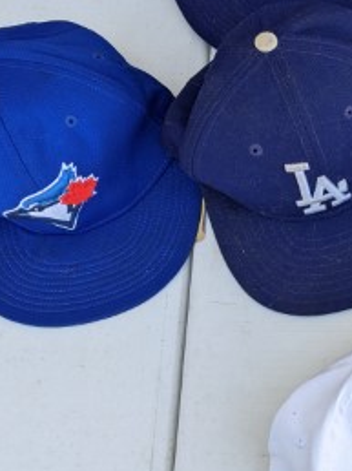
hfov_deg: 20.8
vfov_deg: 28.7
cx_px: 394
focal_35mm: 67
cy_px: 146
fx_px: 910
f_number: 1.8
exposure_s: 1/340
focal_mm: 4.44
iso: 48
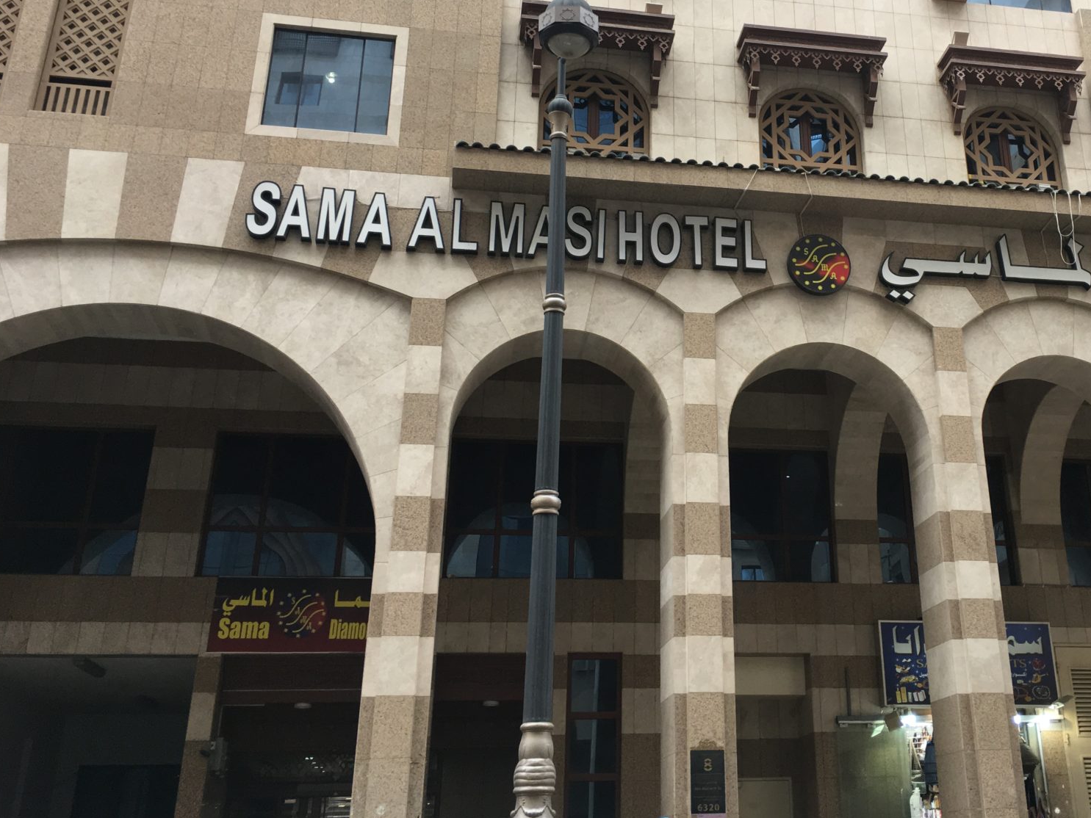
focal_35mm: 40
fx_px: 1261
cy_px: 269
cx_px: 743
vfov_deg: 35.6
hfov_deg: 45.9
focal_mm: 4.15
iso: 40
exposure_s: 1/120
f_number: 2.2
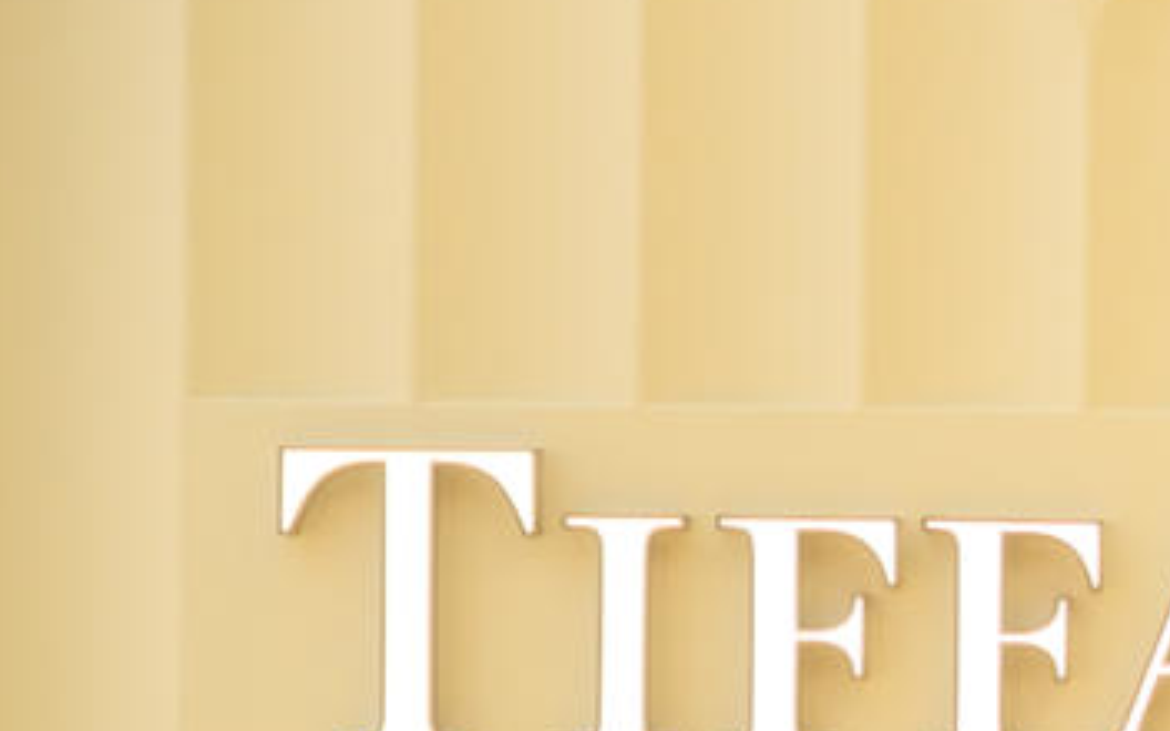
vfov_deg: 7.7
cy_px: 605
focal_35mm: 171
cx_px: 1569
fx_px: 5453
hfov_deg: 11.9
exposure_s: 1/100
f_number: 2.8
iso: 1250
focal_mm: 39.5
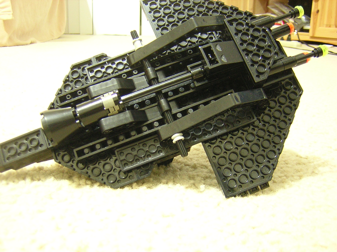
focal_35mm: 36
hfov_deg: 51.4
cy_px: 126
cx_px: 168
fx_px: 350
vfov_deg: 39.7
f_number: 2.6
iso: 400
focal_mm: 4.7
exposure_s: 1.24
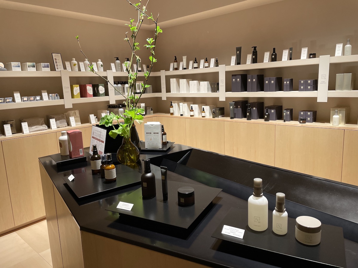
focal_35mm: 26
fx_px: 269
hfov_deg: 67.3
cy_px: 134
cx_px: 179
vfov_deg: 53.1
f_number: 1.6
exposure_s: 1/100
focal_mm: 4.2
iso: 125
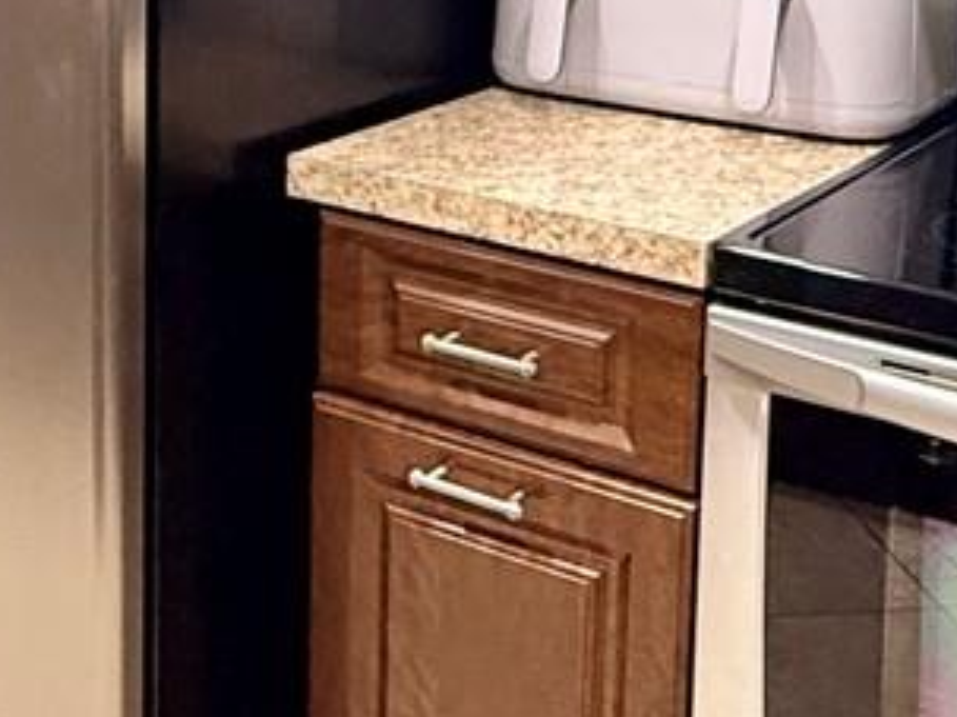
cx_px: 363
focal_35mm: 74
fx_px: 2045
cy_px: -54
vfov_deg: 19.1
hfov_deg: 26.3
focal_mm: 2.22
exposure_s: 1/60
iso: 400
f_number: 2.2
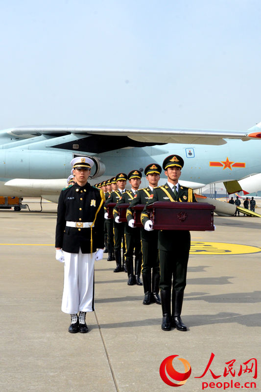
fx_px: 457
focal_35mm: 42
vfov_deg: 46.4
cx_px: 130
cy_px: 196
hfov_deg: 31.9
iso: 1250
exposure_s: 1/1000
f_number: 16
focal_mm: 28
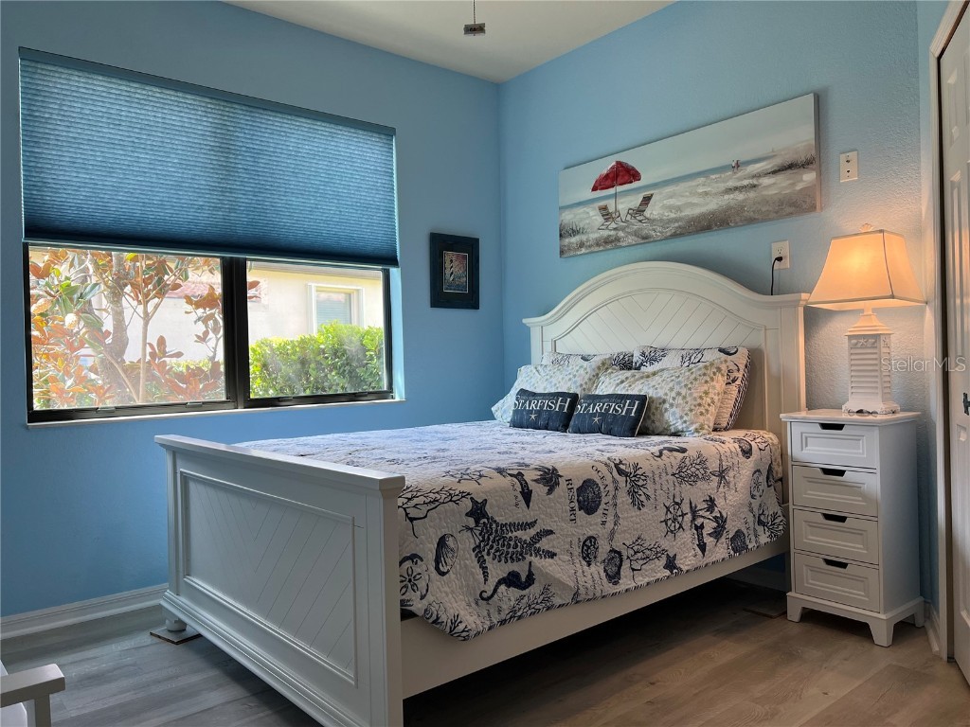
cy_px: 364
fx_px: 729
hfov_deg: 67.3
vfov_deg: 53.1
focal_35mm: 26
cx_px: 485
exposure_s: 1/120
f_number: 1.5
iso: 80
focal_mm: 5.7
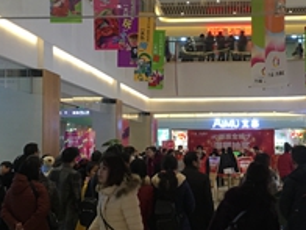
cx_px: 209
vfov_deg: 19.9
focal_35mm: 74
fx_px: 654
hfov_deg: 26.2
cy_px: 107
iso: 50
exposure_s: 1/33
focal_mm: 4.15
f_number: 2.2
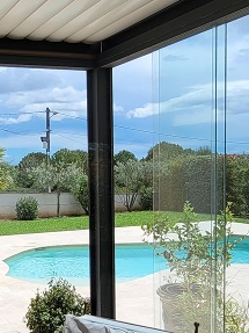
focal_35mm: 49
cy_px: 198
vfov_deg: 38.8
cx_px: 37
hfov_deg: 28.8
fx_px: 470
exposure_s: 1/1597
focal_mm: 1.74
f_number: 2.2
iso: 40
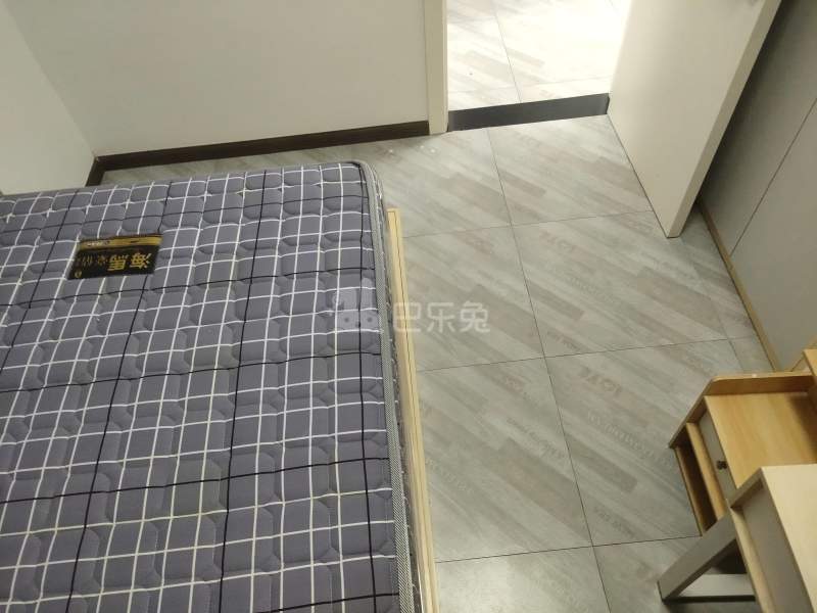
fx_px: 708
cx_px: 408
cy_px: 306
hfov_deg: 60.0
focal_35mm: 30
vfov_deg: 46.8
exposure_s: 1/50
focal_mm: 4.35
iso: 292
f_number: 1.79
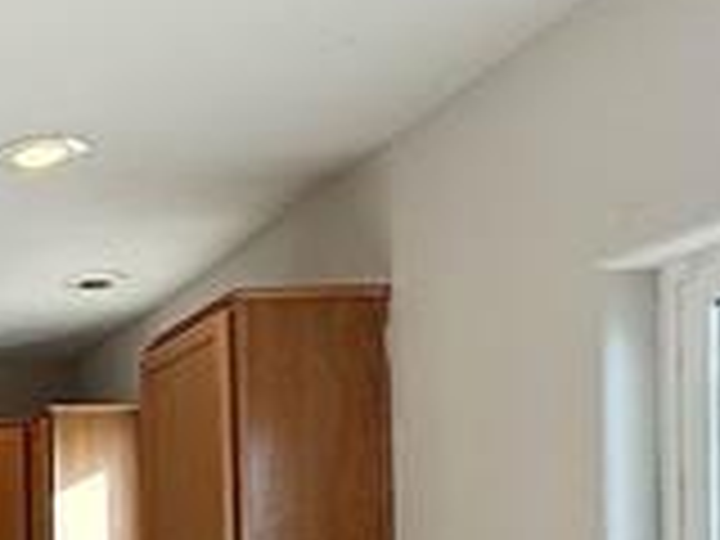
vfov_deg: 24.7
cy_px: 562
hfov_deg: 26.2
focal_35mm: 56
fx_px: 1165
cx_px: -328
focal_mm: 2.22
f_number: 2.2
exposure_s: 1/133
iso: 64
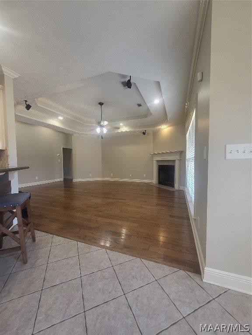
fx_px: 126
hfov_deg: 89.9
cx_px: 126
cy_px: 168
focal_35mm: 13
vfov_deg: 106.2
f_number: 2.2
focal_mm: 1.74
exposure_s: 1/60
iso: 160
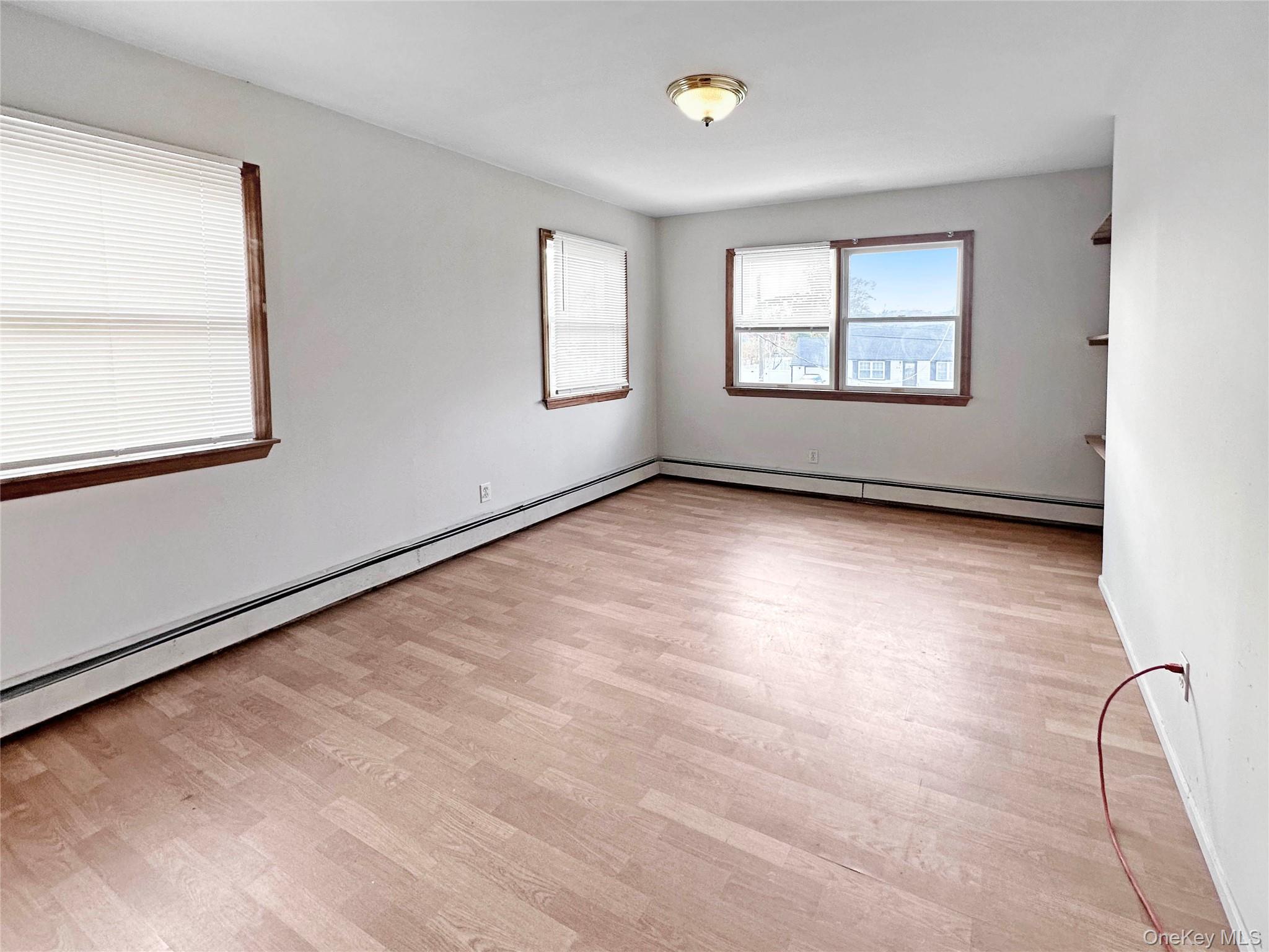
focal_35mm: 14
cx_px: 634
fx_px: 513
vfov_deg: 85.7
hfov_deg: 102.1
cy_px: 476
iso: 80
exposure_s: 1/99
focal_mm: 2.22
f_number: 2.2
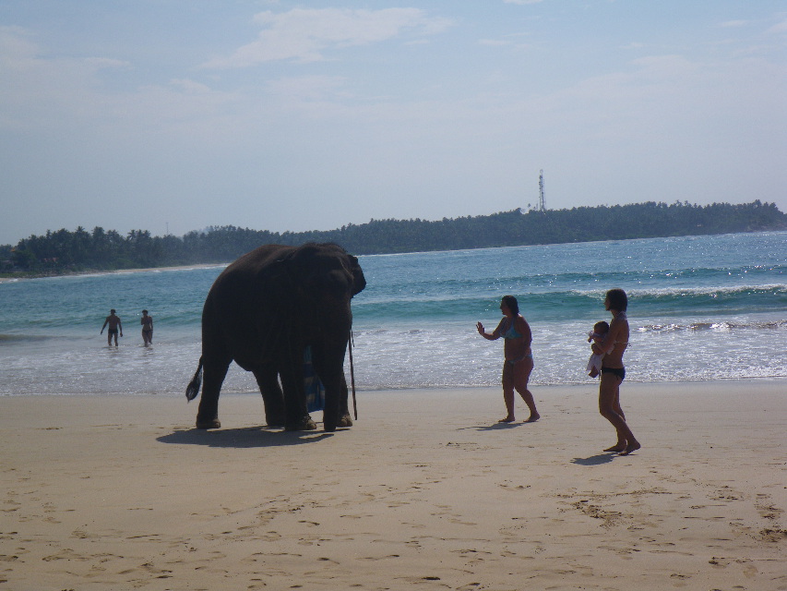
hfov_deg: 31.2
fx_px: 1410
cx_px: 394
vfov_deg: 23.7
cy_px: 296
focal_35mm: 62
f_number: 5.5
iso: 50
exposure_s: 1/800
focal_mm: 11.1
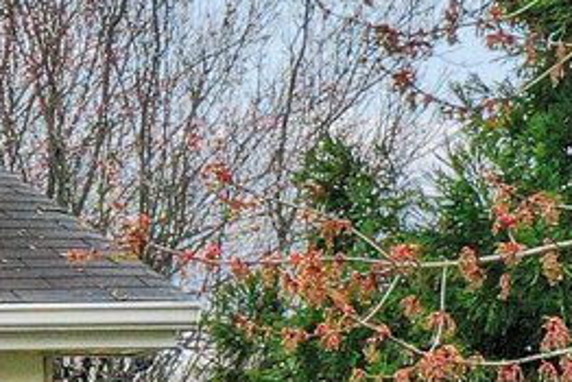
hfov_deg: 8.0
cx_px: -1190
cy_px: 226
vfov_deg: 6.3
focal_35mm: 219
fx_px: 3481
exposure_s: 1/200
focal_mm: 10.26
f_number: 5
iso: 100
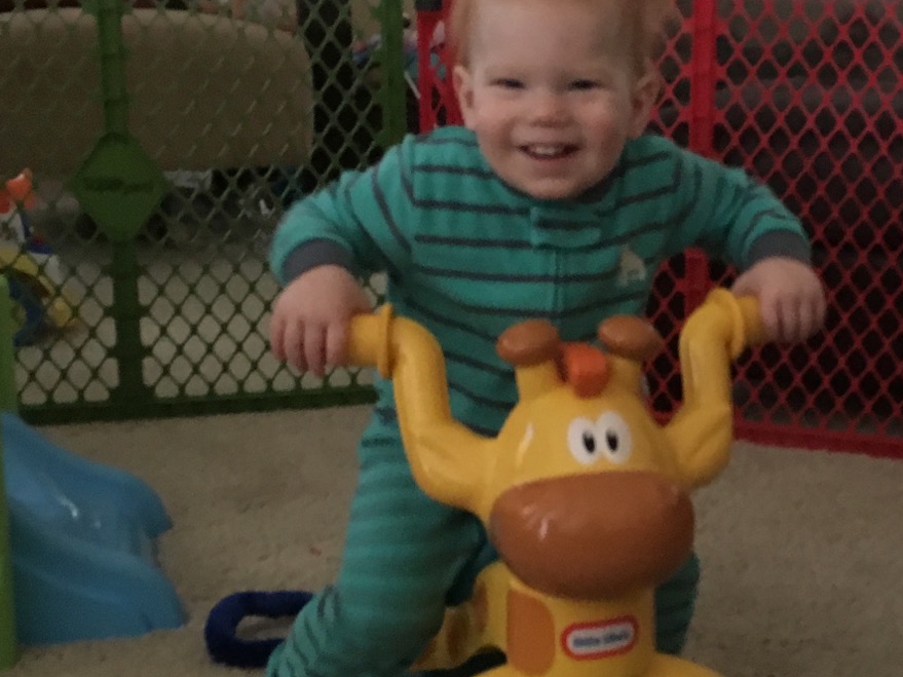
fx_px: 1721
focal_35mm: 66
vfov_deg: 22.2
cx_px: 690
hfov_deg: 28.9
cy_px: 406
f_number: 2.2
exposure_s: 1/15
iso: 400
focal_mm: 4.15
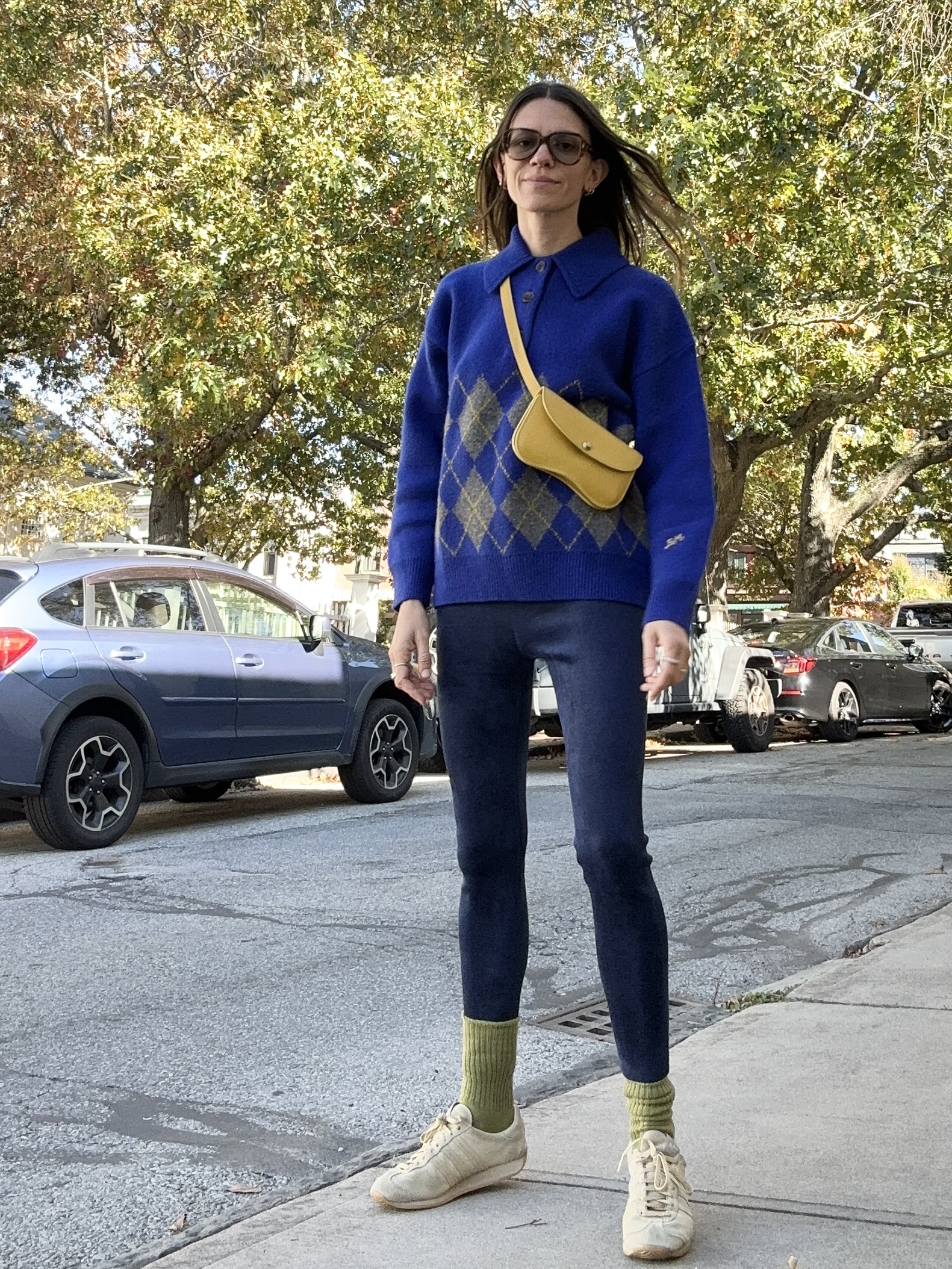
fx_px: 1100
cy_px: 634
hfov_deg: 46.8
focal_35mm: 30
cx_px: 476
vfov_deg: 60.0
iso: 20
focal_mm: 2.69
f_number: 1.9
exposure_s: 1/121
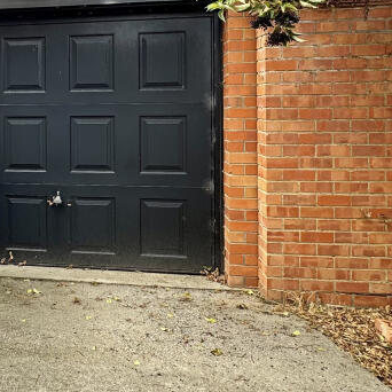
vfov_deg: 44.0
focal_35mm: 37
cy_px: 117
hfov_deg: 41.6
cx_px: 45
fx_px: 474
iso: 40
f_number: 2.2
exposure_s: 1/190
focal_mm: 2.22
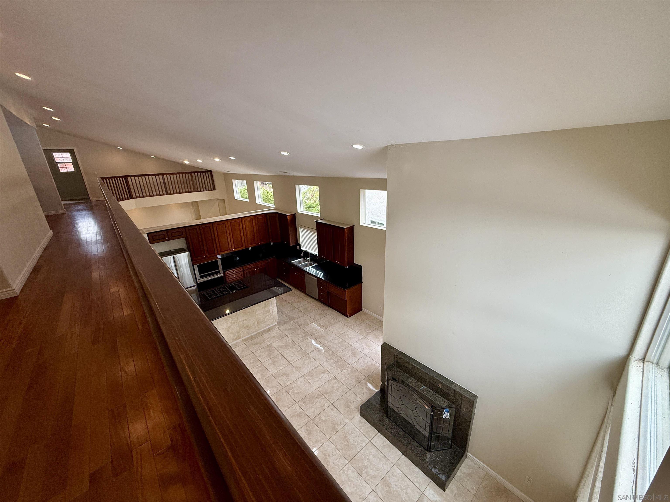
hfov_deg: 102.1
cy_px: 251
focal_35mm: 14
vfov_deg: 85.7
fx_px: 271
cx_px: 335
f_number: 2.2
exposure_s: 1/120
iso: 160
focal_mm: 2.22
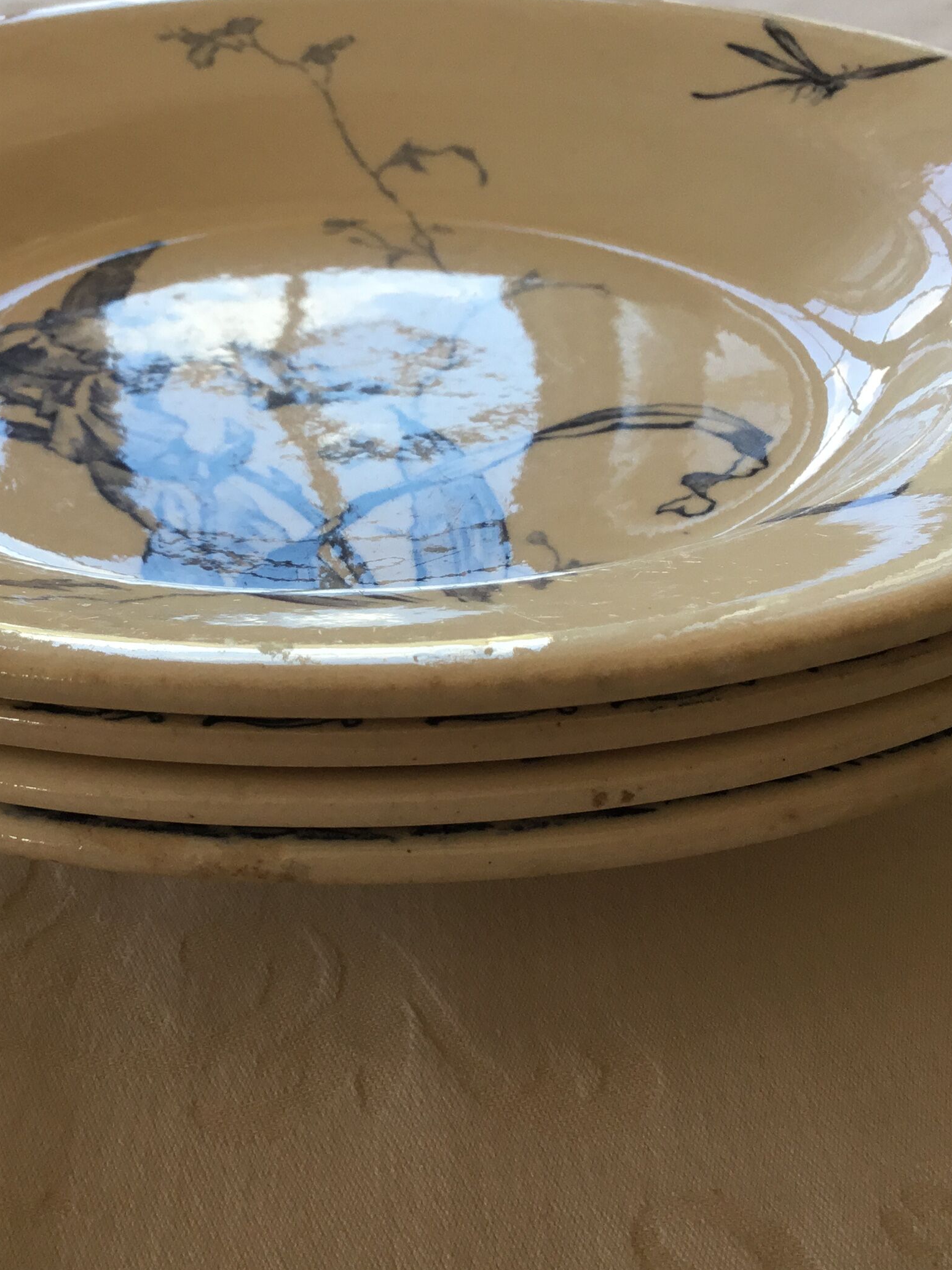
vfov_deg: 38.9
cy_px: 603
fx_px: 1797
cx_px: 371
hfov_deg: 29.6
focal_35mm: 49
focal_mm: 3.3
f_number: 2.4
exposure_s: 1/100
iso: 40
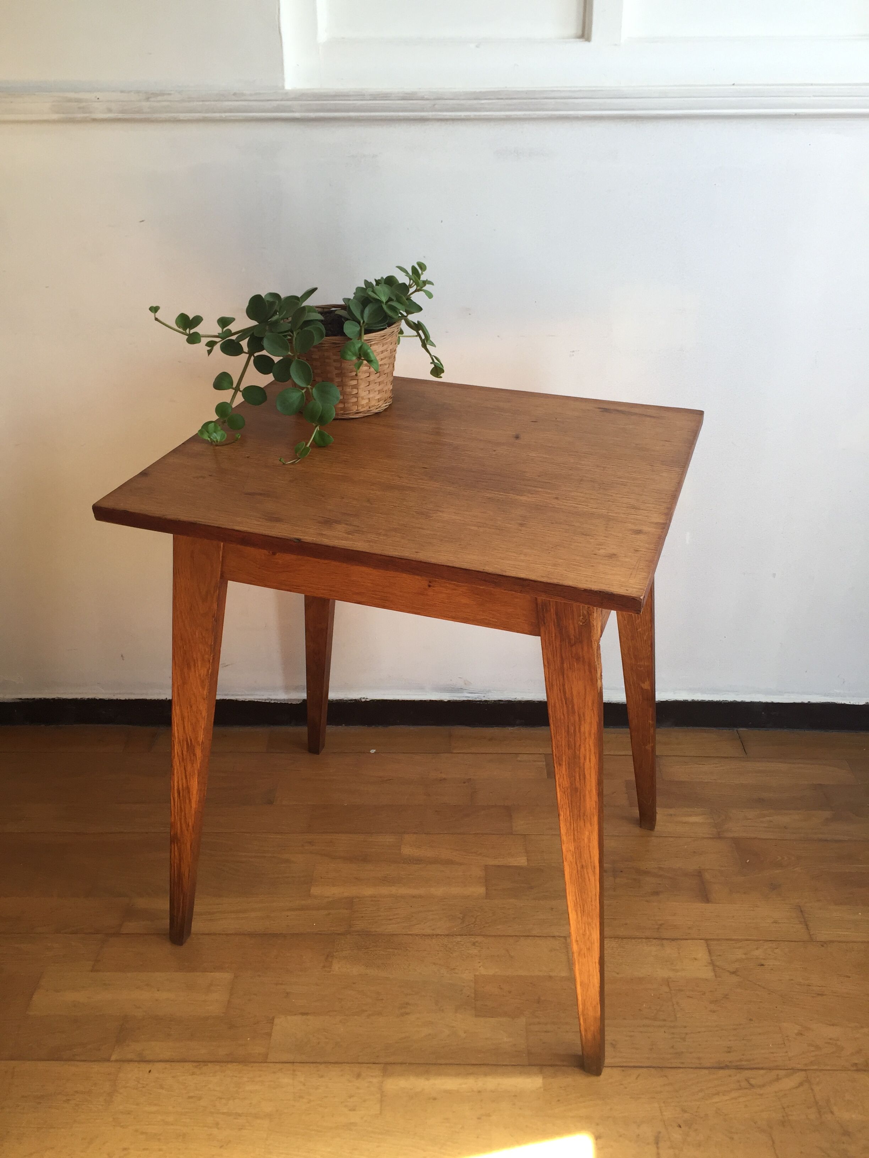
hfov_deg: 48.2
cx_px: 434
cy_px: 579
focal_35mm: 29
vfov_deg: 61.7
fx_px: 971
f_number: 2.2
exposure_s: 1/100
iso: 50
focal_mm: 4.15
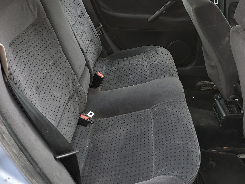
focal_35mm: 41
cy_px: 77
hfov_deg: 45.1
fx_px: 290
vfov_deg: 35.0
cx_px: 164
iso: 50
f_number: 1.5
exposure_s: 1/182
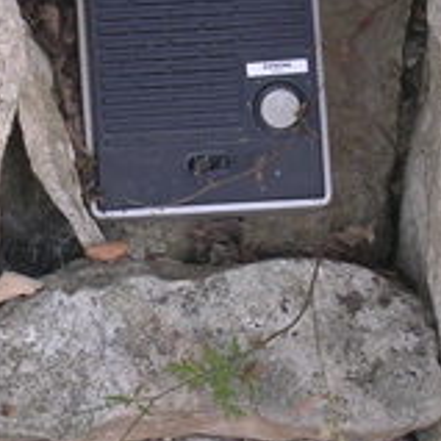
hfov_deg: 7.4
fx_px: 3430
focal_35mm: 238
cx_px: 150
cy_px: 261
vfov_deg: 7.4
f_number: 3.6
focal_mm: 10.2
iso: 50
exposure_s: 1/70
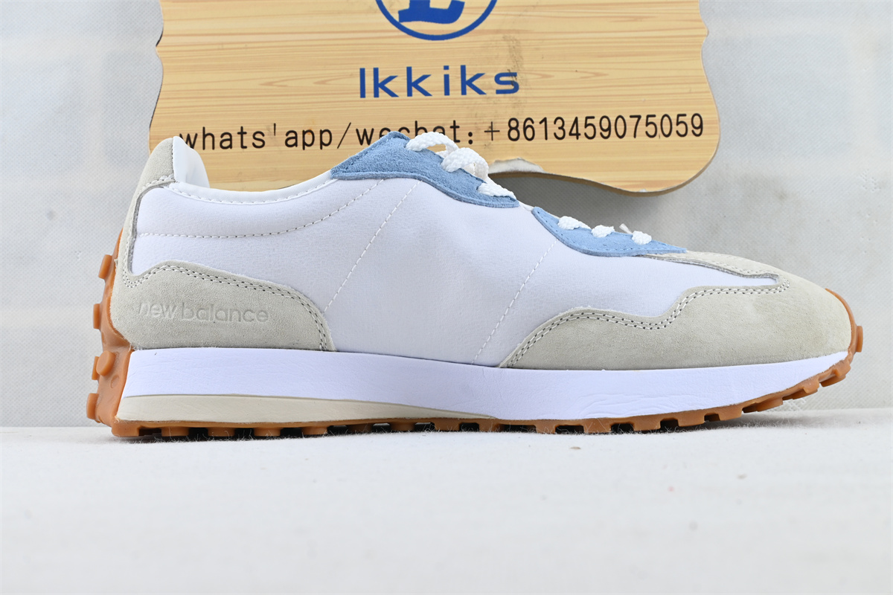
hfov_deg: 40.5
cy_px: 298
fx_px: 1209
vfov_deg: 27.7
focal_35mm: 49
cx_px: 446
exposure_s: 1/13
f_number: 10
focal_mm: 32.5
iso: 100
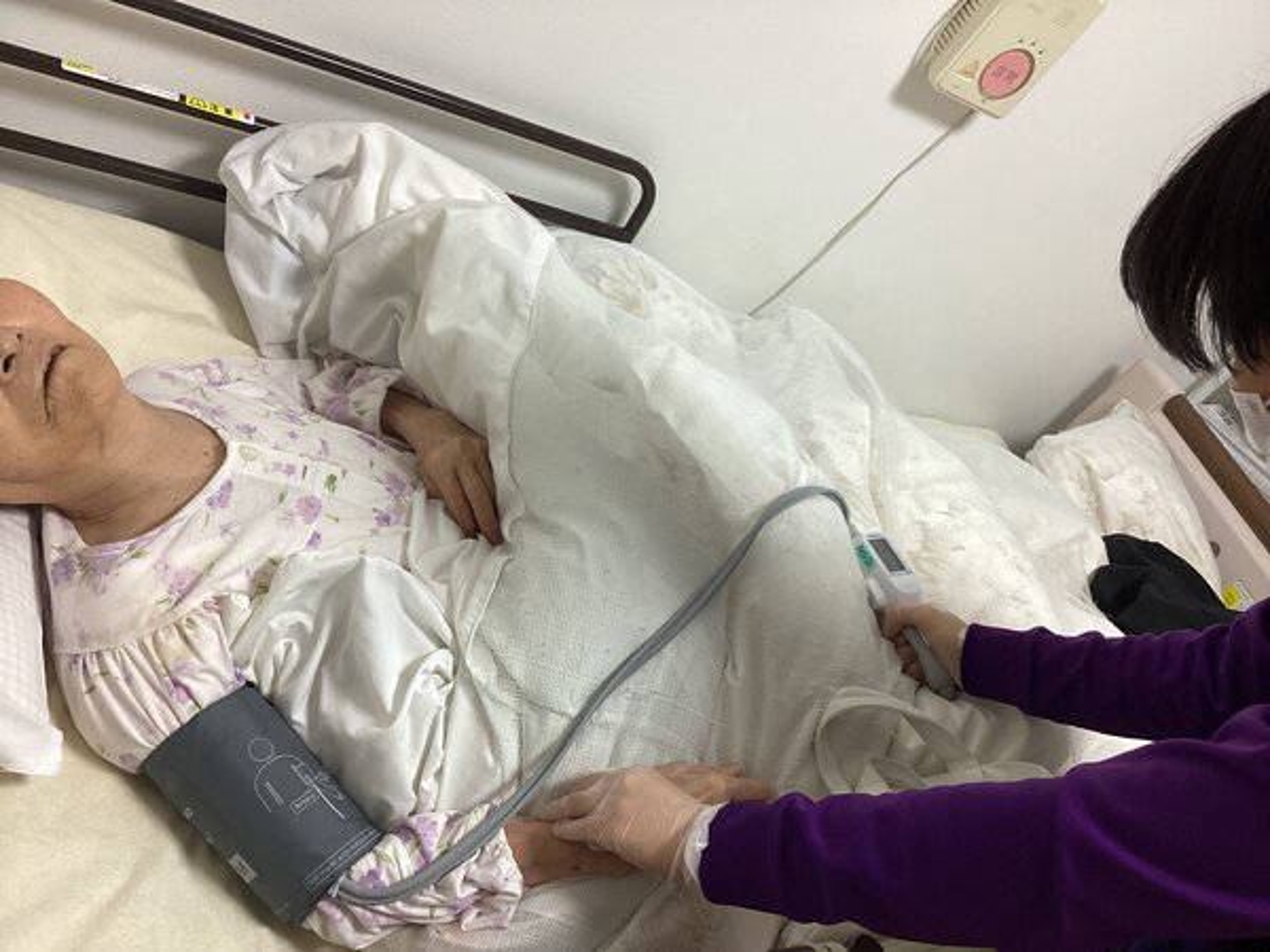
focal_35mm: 31
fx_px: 1137
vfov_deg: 45.4
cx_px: 635
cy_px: 476
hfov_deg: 58.4
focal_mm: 3.3
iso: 80
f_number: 2.4
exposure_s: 1/60
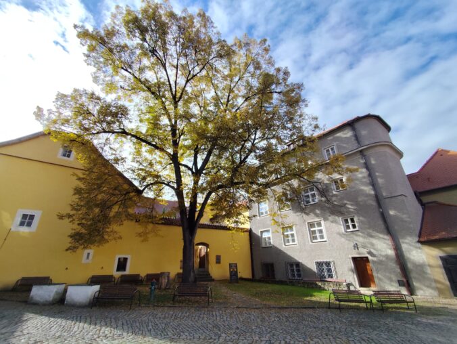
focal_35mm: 16
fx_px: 211
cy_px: 172
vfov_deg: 78.2
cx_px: 228
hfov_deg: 94.5
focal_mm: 1.65
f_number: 2.2
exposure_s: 1/1722
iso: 50
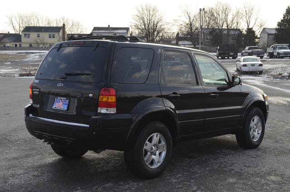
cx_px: 145
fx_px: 410
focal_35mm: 51
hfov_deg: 39.0
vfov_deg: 26.4
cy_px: 96
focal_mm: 34
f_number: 11
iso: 180
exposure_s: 1/125
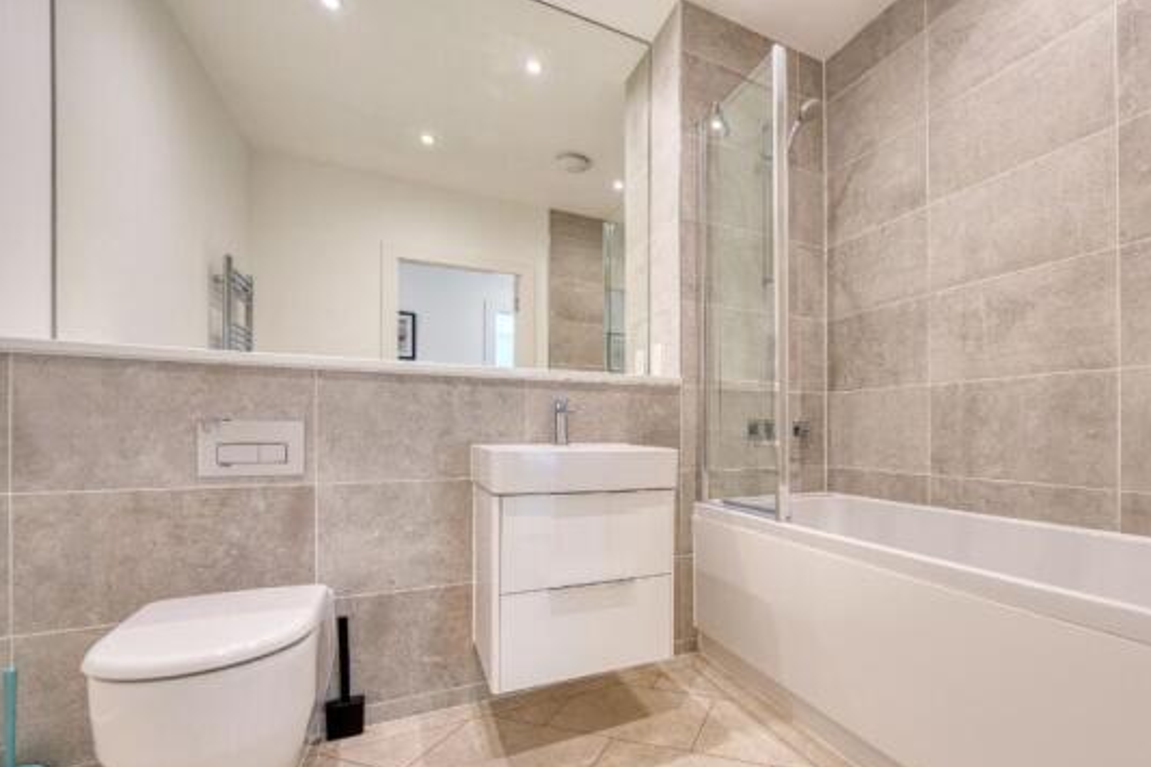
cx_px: 689
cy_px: 435
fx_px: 511
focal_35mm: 16
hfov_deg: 95.5
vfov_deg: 73.3
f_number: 2.8
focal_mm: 13
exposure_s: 1/40
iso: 160
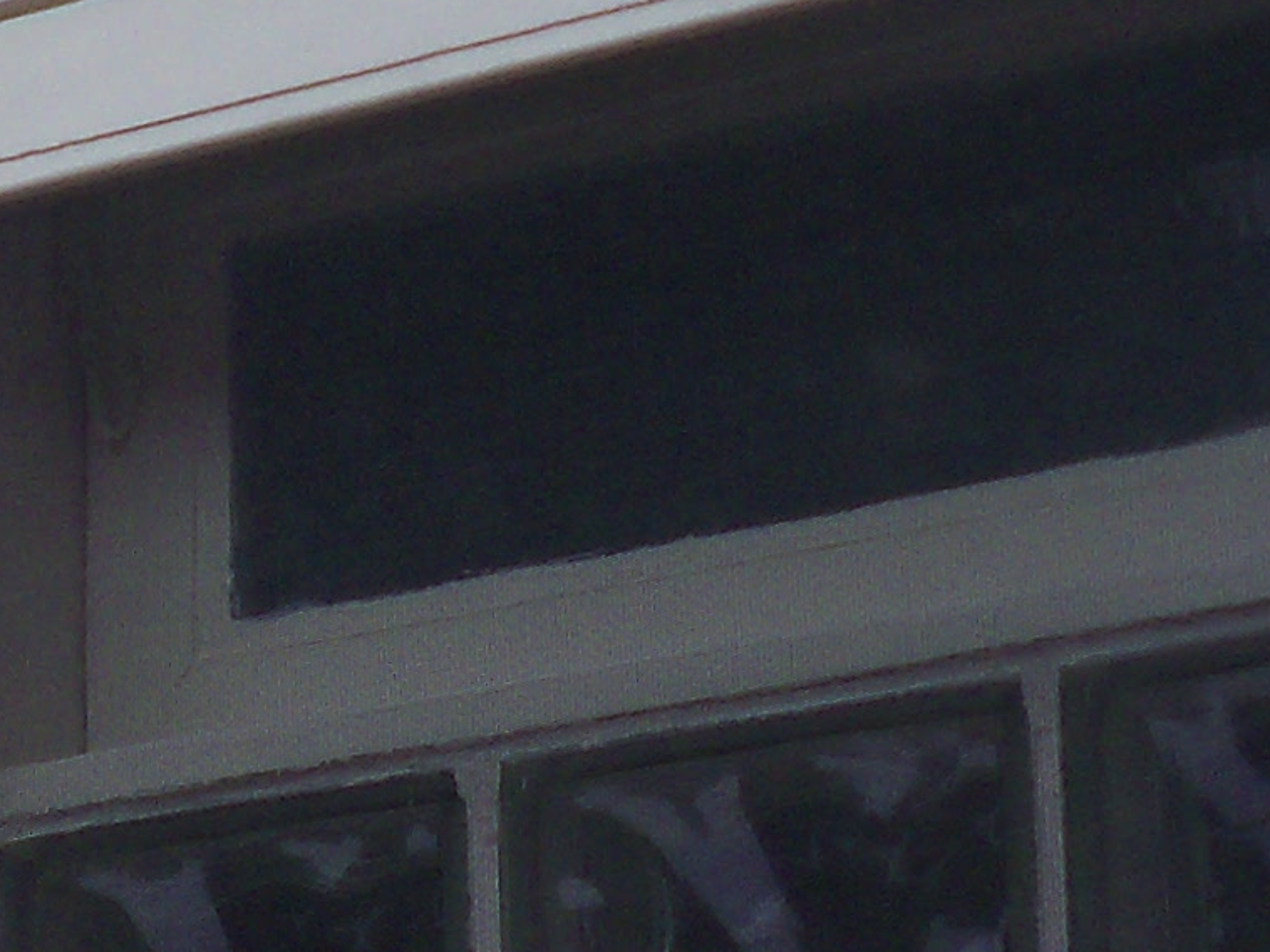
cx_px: -1094
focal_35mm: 183
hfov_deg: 10.1
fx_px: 6712
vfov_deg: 8.0
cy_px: 1143
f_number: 3.5
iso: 80
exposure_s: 1/250
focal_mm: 6.3
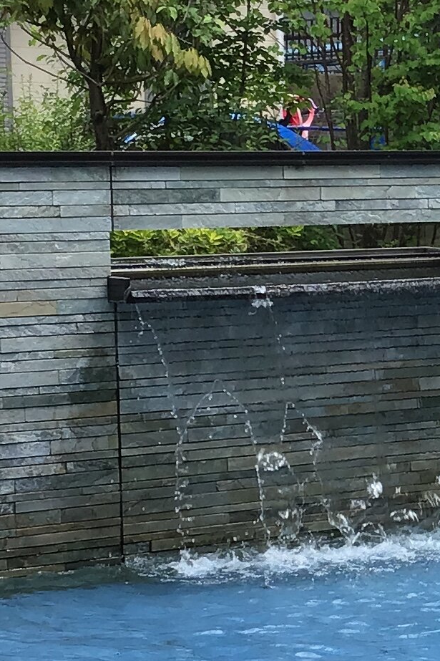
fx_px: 2091
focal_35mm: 114
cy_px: 356
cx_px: 594
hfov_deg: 11.6
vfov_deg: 17.9
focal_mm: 3.3
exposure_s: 1/360
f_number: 2.4
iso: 25
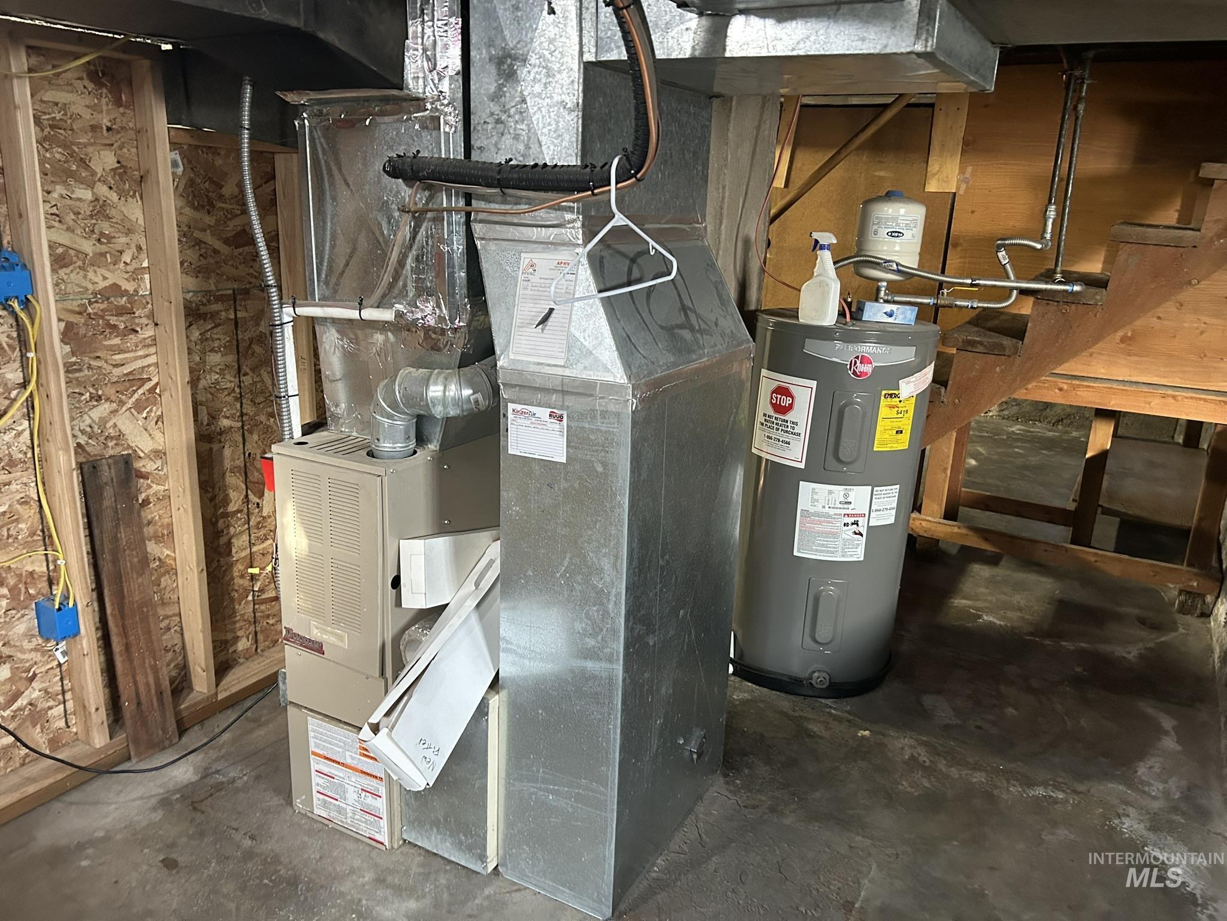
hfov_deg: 67.3
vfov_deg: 53.1
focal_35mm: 26
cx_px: 614
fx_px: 922
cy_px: 460
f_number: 1.5
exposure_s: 1/60
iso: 500
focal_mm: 5.7
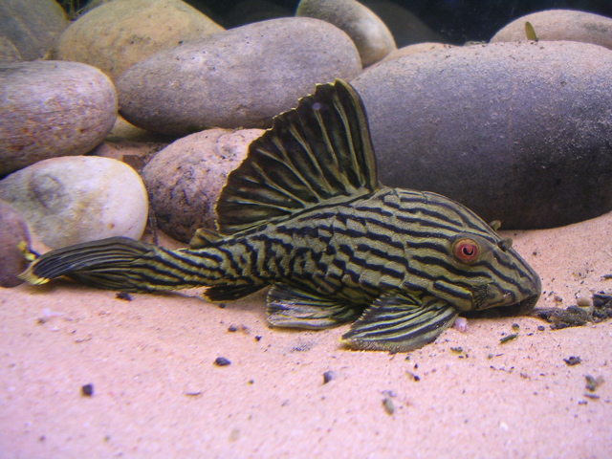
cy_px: 230
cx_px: 306
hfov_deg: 49.0
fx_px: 672
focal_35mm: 38
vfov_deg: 37.7
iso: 52
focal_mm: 5.8
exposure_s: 1/6.1
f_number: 2.8
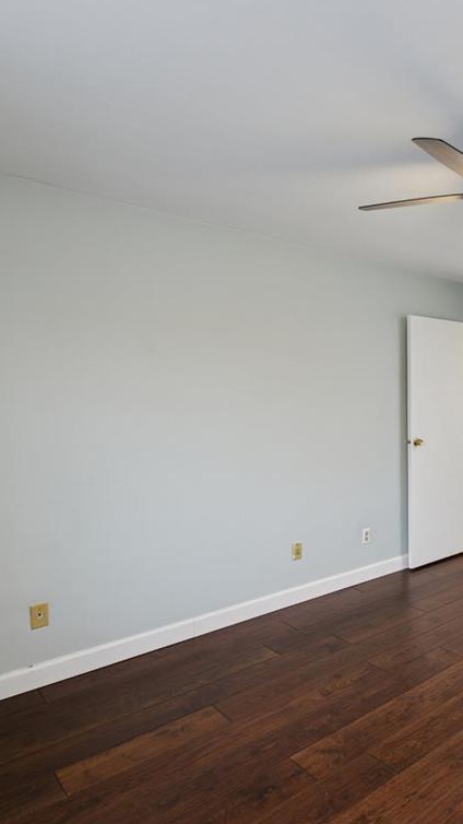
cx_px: 438
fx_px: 546
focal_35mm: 25
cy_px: 399
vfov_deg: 74.0
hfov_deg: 41.4
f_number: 8
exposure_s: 1/13
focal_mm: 15
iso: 400
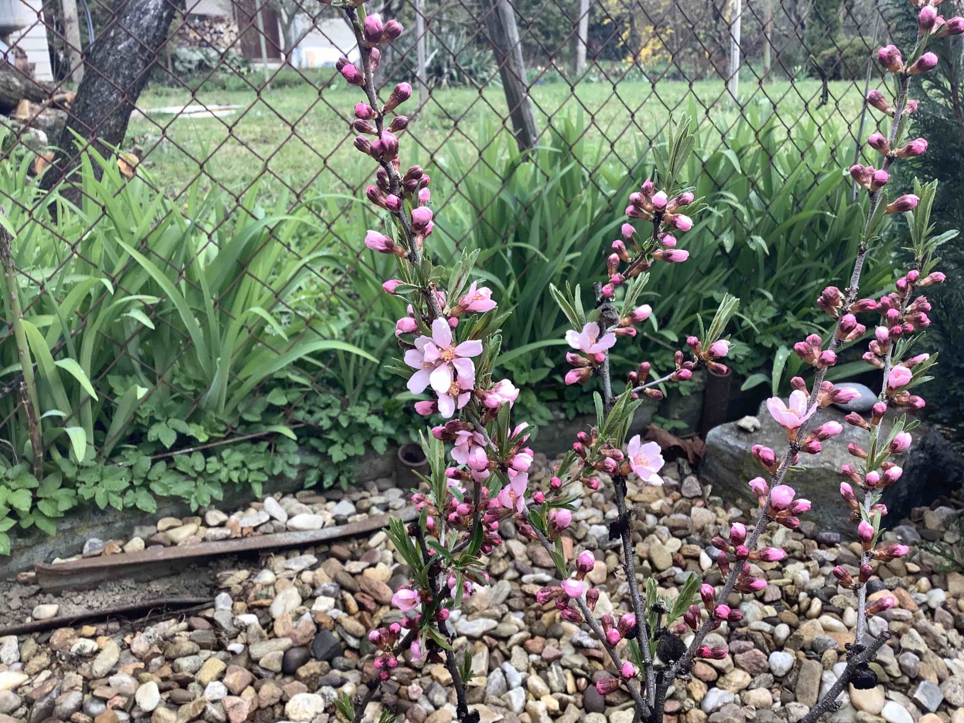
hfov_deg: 56.8
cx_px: 493
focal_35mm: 32
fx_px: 891
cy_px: 350
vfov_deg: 44.2
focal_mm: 3.3
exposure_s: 1/120
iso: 25
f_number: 2.4
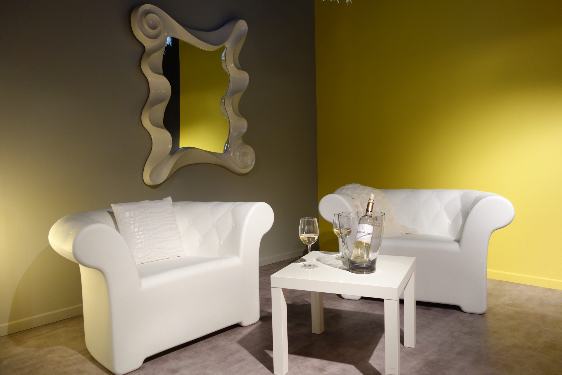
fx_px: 437
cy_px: 188
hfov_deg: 65.5
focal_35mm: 28
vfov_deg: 46.4
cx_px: 281
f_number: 1.8
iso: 200
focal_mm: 10.4
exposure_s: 1/30
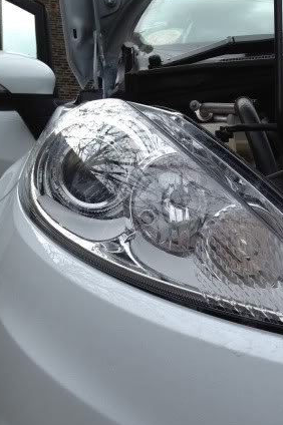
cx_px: 213
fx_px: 650
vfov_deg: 35.6
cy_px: 309
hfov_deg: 24.3
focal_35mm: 55
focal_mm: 4.3
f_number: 2.4
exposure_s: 1/824
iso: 64
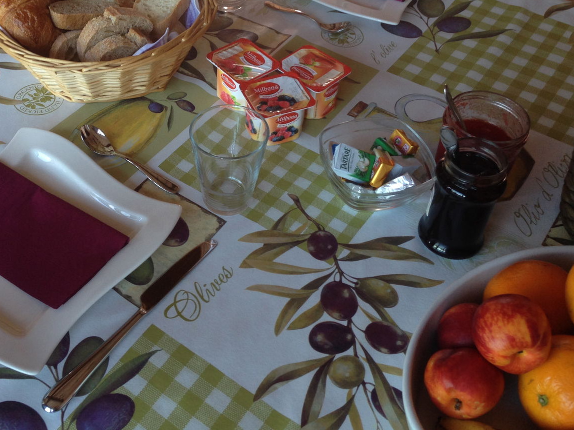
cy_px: 133
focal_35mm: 46
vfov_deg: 31.2
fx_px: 763
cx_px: 190
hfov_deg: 40.7
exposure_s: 1/30
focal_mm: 4.12
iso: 50
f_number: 2.4
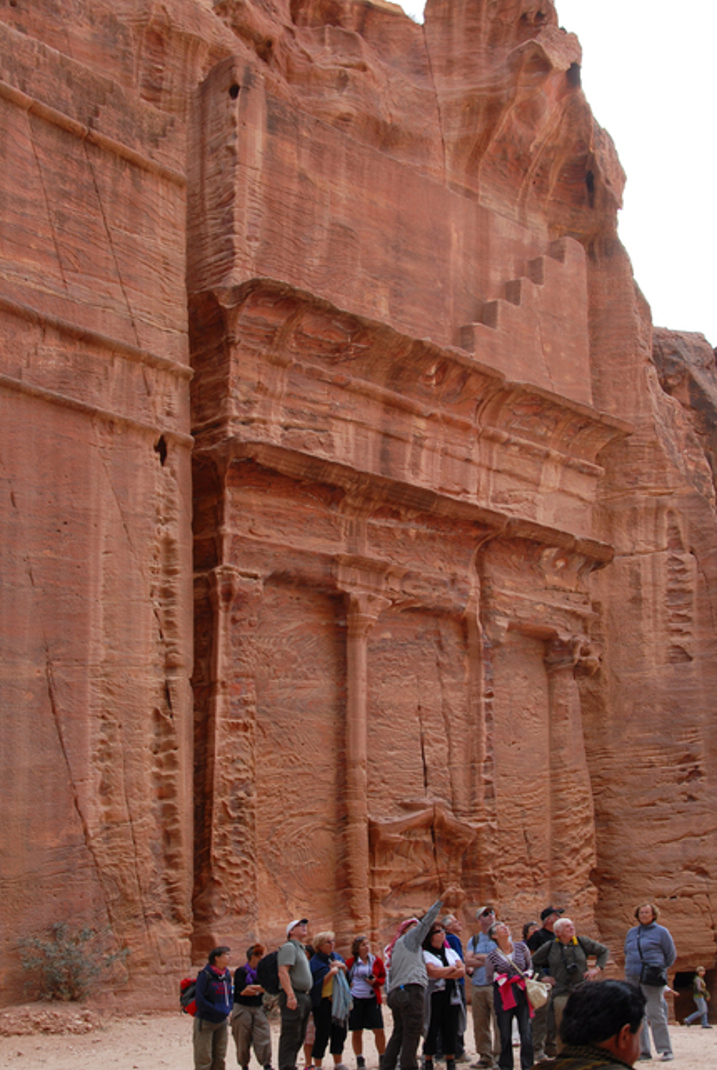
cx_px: 365
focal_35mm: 43
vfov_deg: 45.4
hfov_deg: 31.3
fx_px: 1280
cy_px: 546
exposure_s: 1/125
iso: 200
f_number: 8
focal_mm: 28
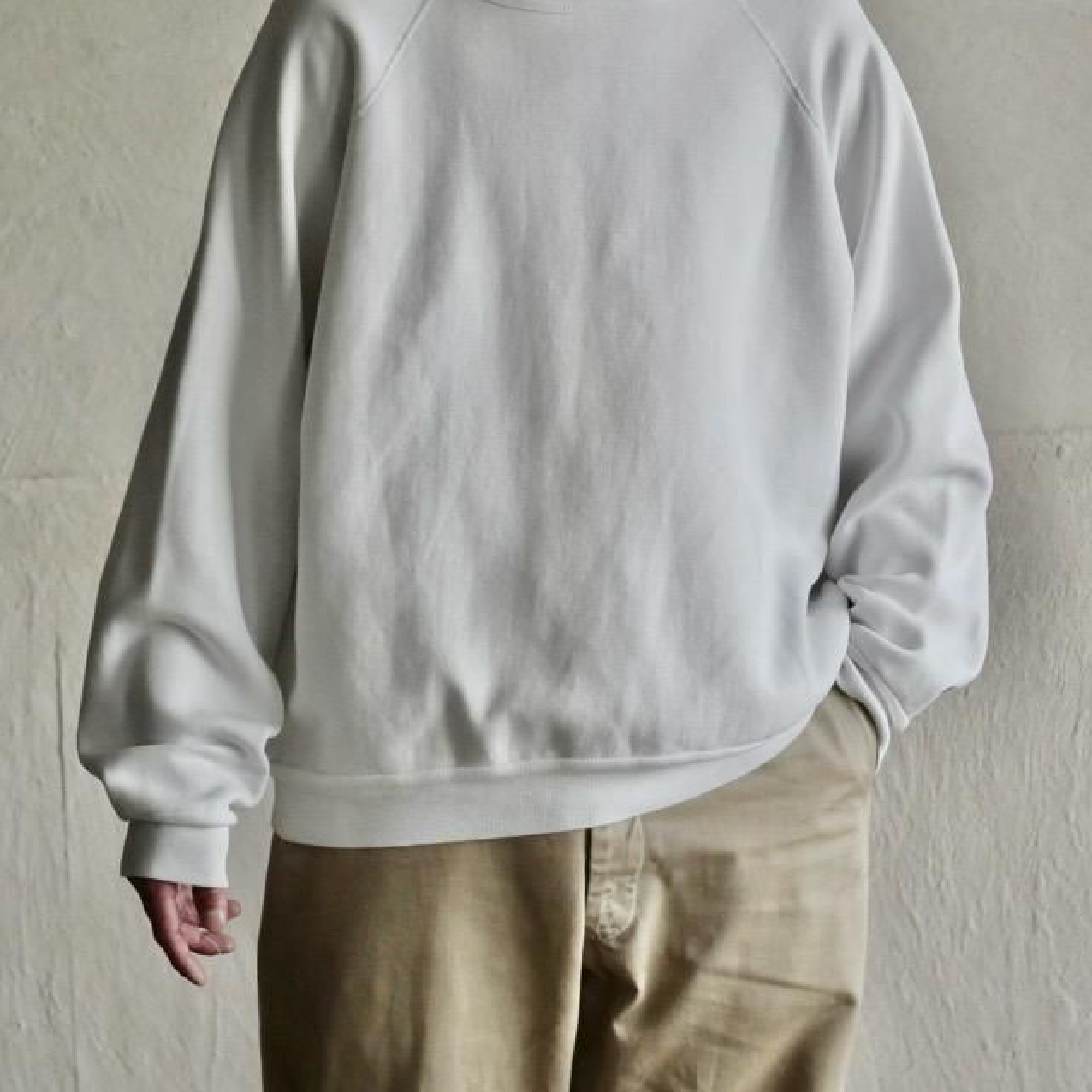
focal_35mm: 123
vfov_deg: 14.2
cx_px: 546
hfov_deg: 14.2
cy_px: 480
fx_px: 4390
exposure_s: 1/125
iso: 2500
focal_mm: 52
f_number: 4
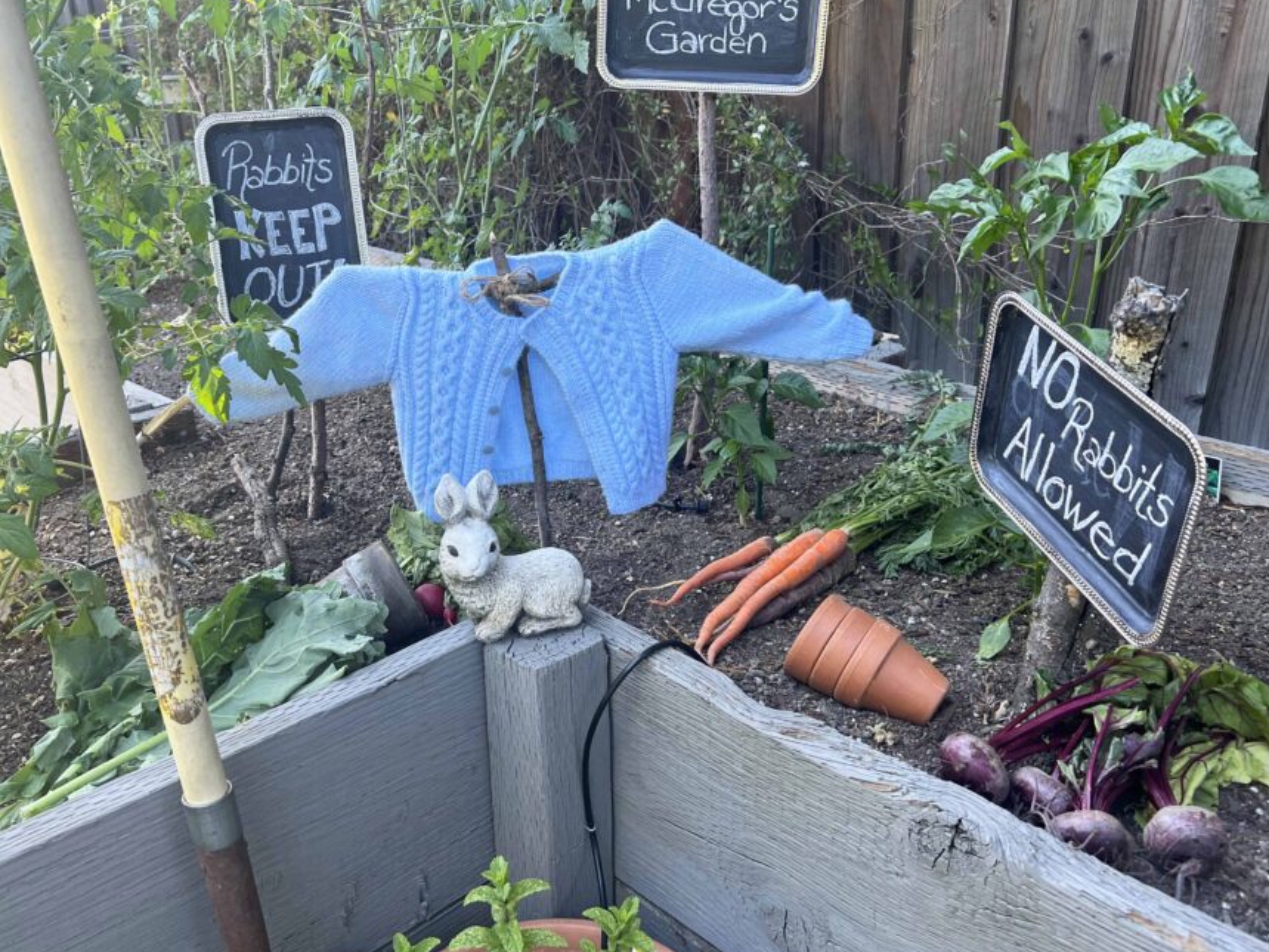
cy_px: 510
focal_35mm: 31
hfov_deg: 58.3
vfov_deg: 45.4
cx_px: 591
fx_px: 1136
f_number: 1.5
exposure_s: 1/121
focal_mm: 5.7
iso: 80
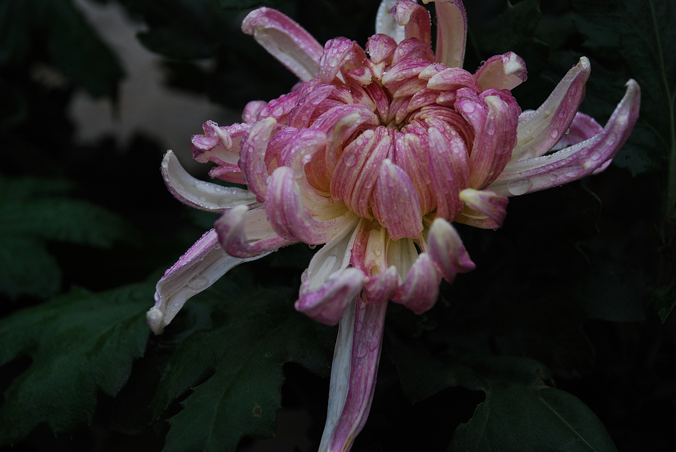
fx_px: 1861
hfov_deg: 20.6
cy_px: 226
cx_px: 338
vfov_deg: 13.9
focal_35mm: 99
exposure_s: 1/400
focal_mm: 66
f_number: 5.3
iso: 200
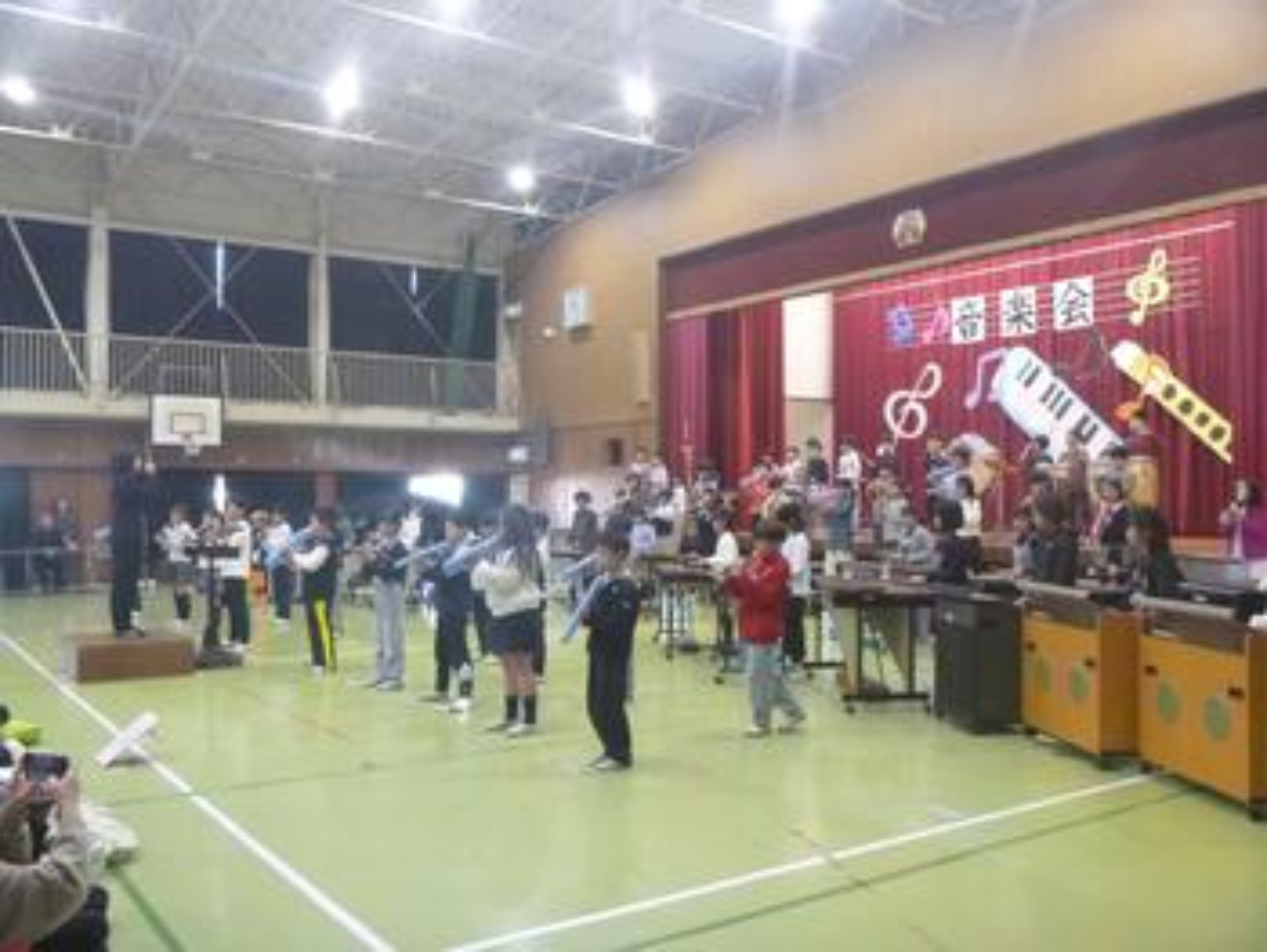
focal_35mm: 31
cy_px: 476
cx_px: 634
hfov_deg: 58.3
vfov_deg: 45.5
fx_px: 1135
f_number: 4.2
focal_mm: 5.5
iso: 800
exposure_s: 1/40
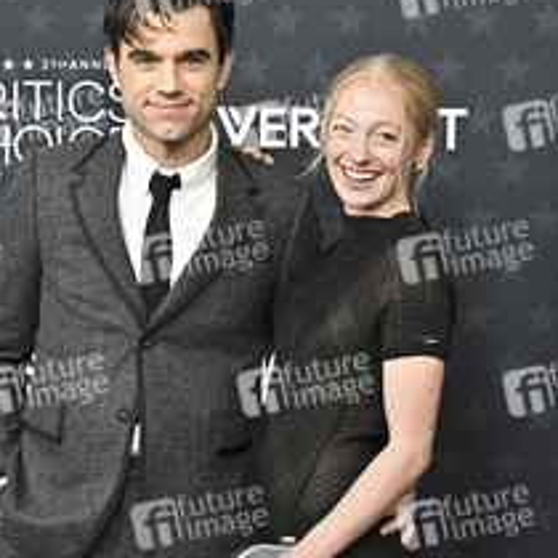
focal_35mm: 93
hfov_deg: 18.7
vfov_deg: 18.7
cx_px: 235
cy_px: 319
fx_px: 1696
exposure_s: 1/320
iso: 1250
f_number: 5.6
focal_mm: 51
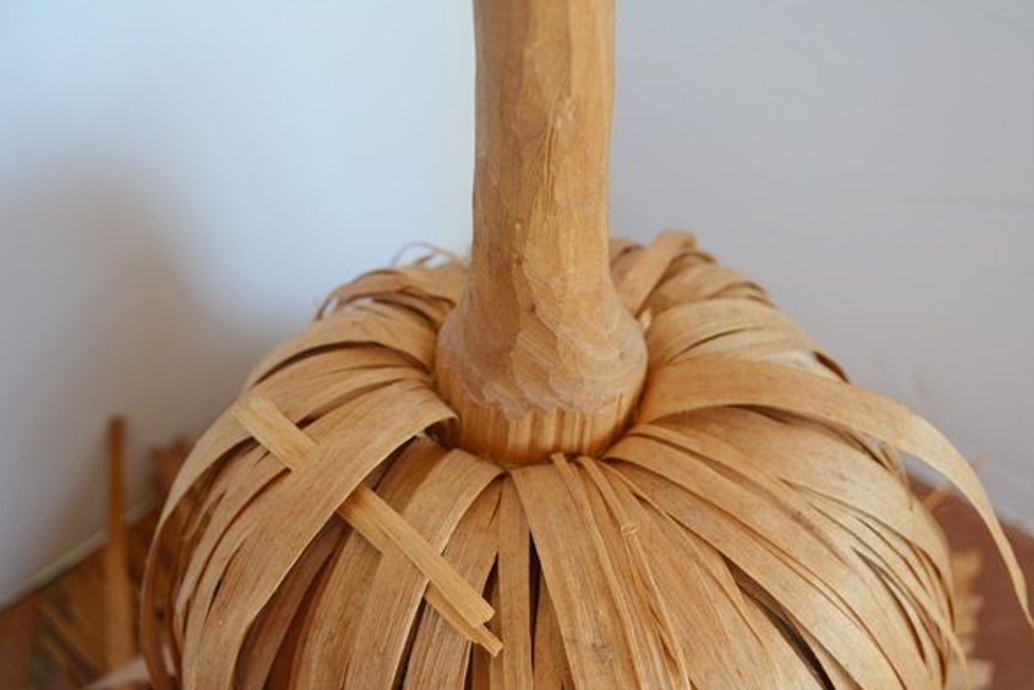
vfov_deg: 30.2
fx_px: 1279
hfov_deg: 44.0
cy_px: 348
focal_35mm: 45
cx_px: 519
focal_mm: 29
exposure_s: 1/60
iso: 400
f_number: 4.5
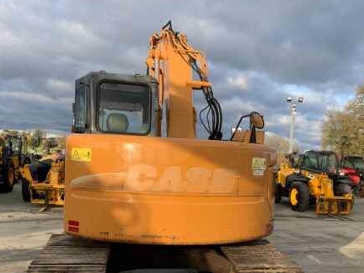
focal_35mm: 43
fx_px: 452
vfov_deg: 33.2
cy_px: 191
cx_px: 214
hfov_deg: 43.7
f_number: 1.8
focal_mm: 3
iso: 16
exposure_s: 1/478
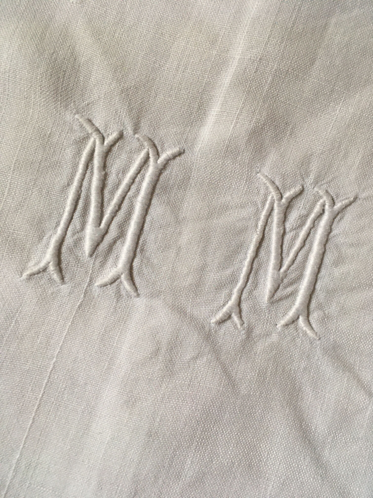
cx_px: 186
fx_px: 417
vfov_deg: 61.7
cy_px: 249
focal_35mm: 29
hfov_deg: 48.2
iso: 125
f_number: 2.2
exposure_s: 1/33
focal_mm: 4.15
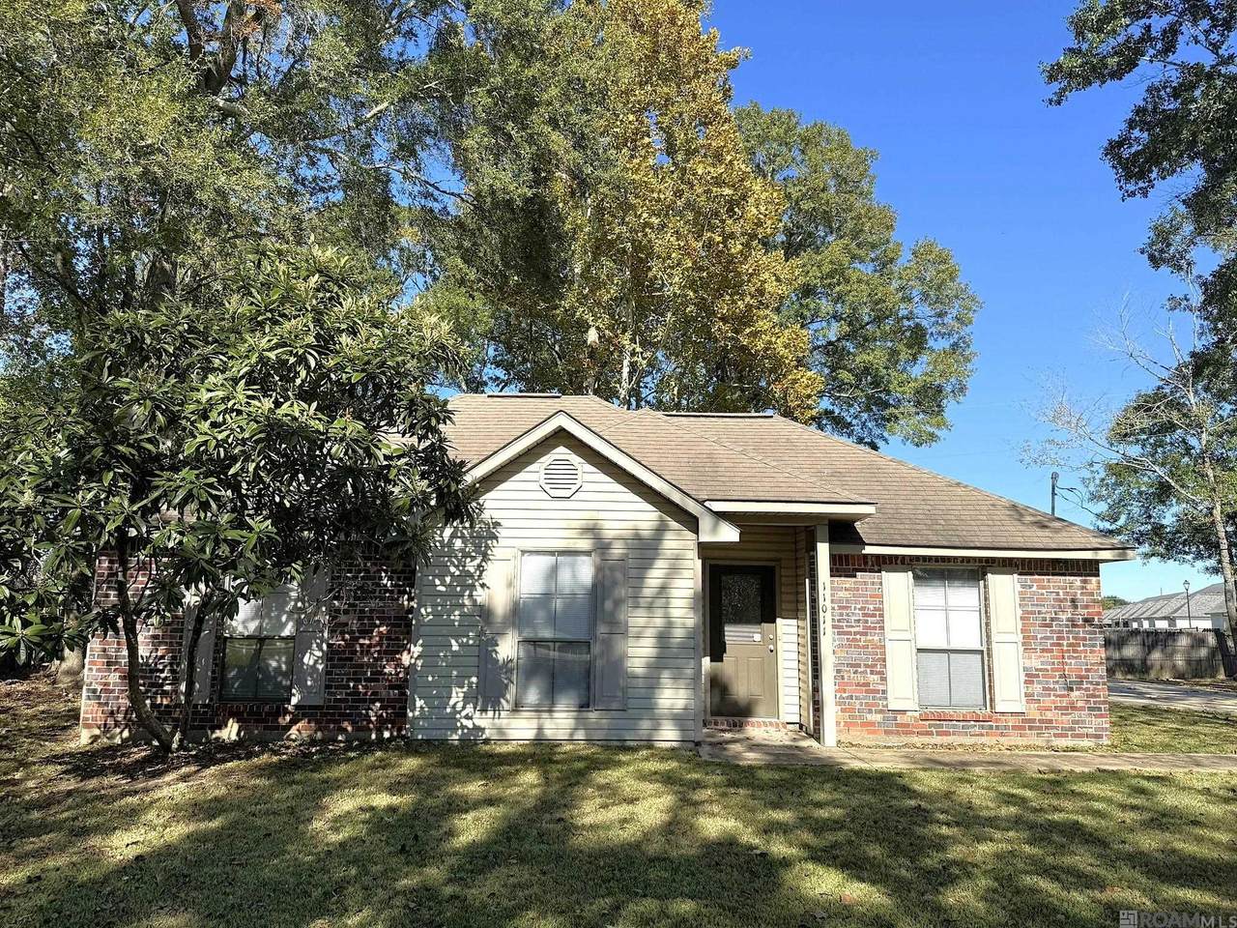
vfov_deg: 54.9
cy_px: 464
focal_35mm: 25
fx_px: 893
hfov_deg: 69.4
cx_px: 618
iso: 80
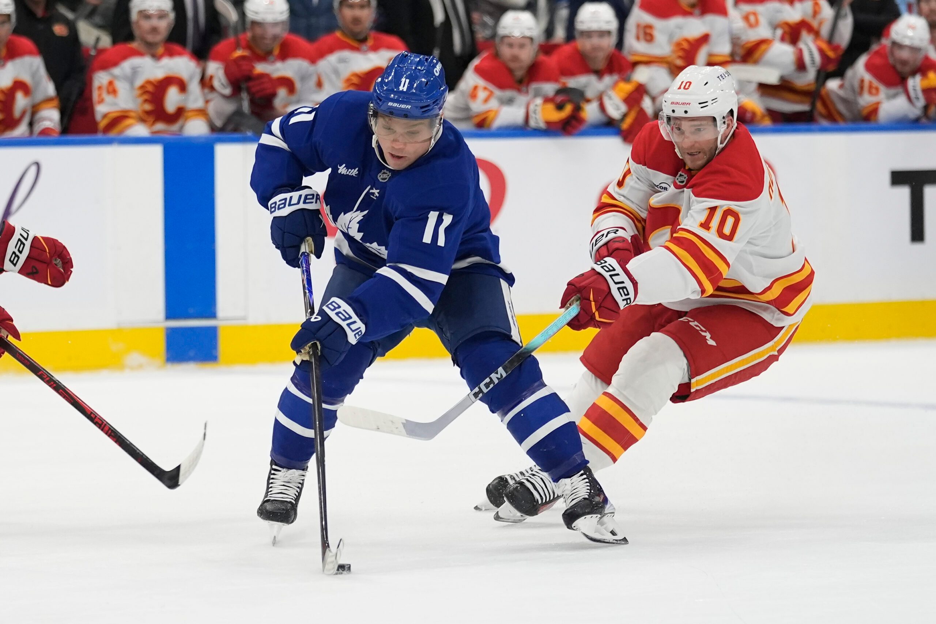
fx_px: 3276
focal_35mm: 126
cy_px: 312
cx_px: 468
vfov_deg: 10.9
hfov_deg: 16.3
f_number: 2.8
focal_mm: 126
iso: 2000
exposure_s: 1/2000
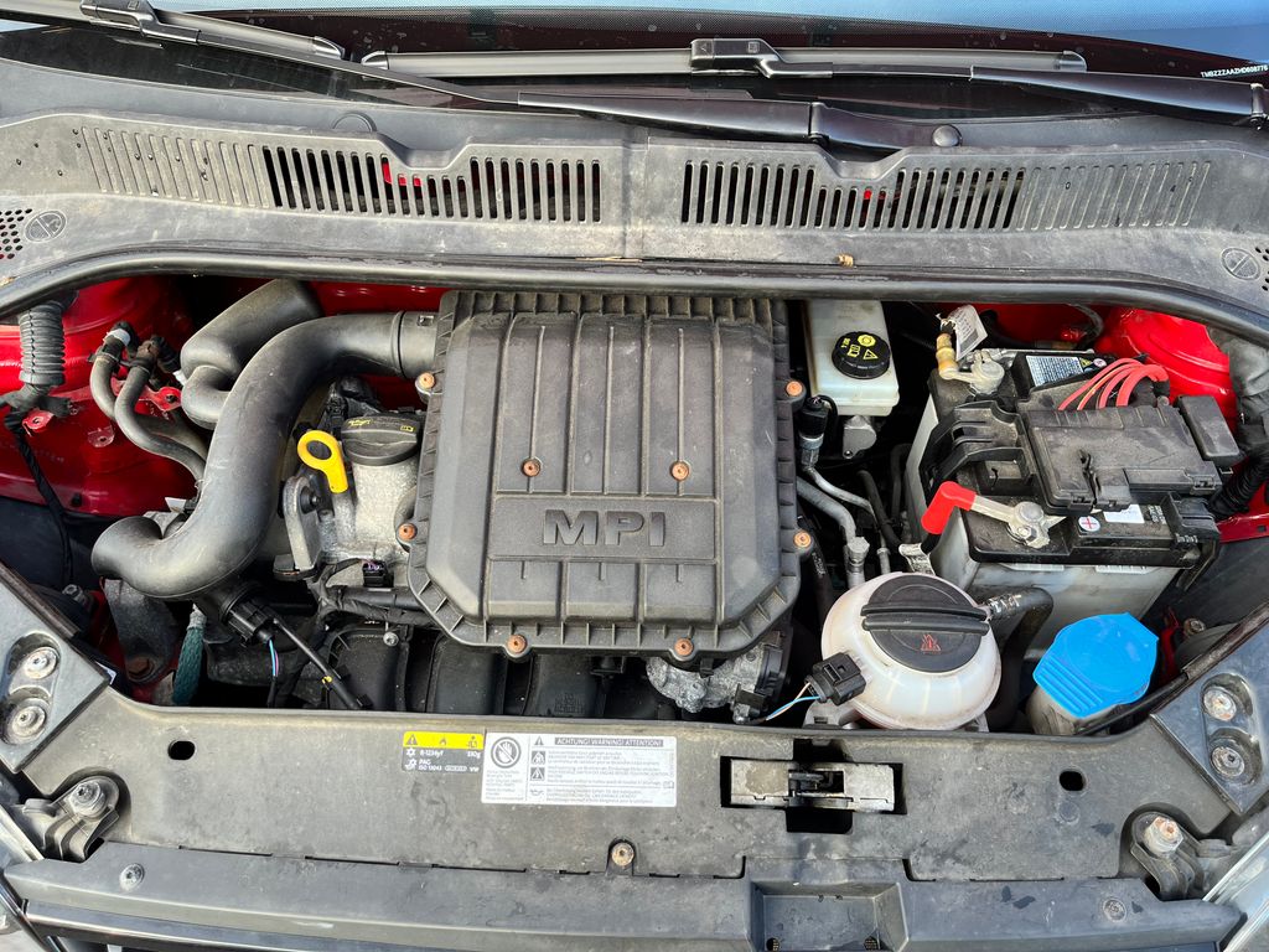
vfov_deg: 53.1
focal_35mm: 26
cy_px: 476
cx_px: 634
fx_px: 953
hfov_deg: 67.3
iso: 50
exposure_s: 1/138
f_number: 1.6
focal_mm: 5.1
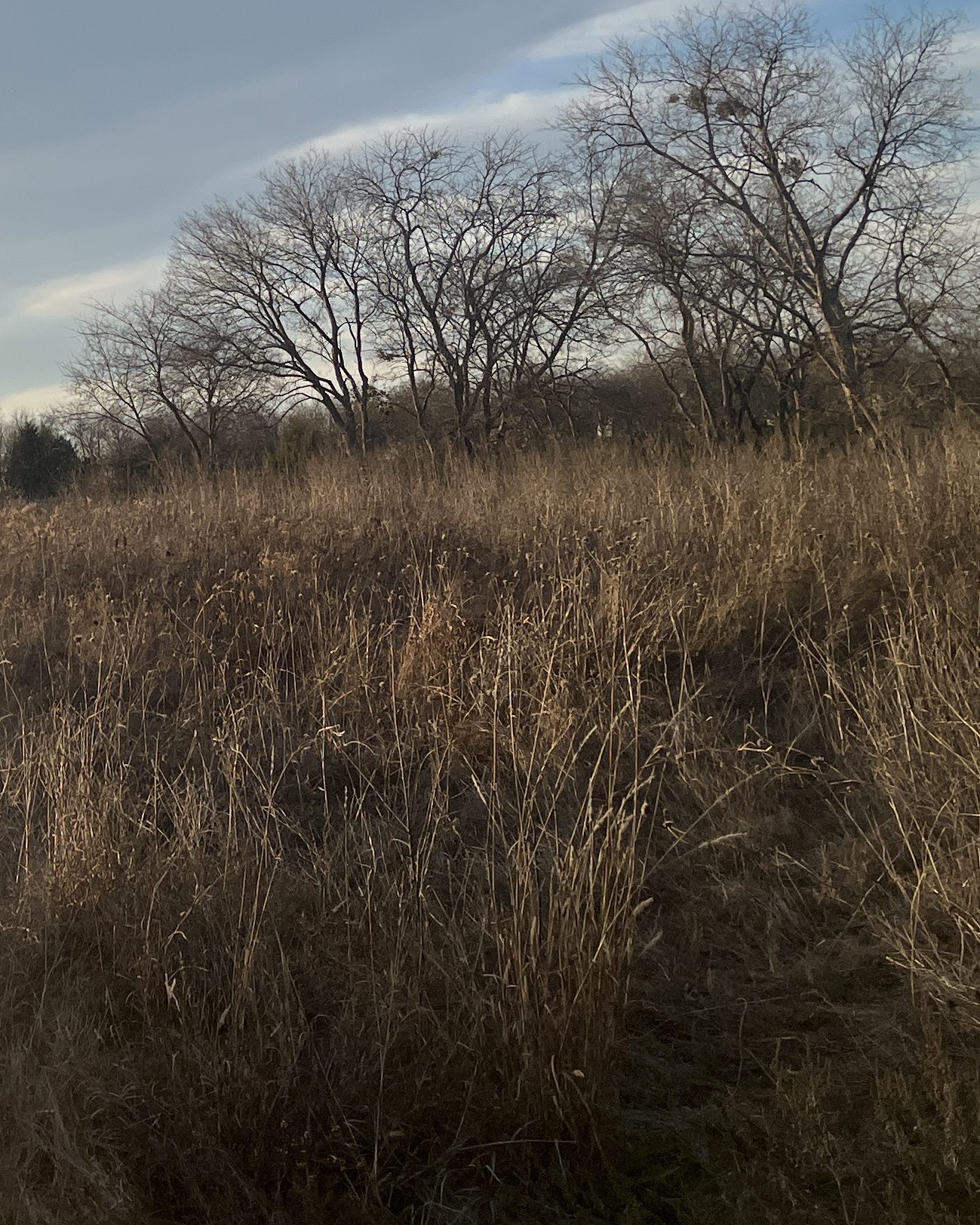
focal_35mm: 63
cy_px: 287
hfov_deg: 22.0
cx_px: -254
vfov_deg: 29.5
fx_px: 2284
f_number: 1.6
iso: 50
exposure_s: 1/3215
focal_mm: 5.1
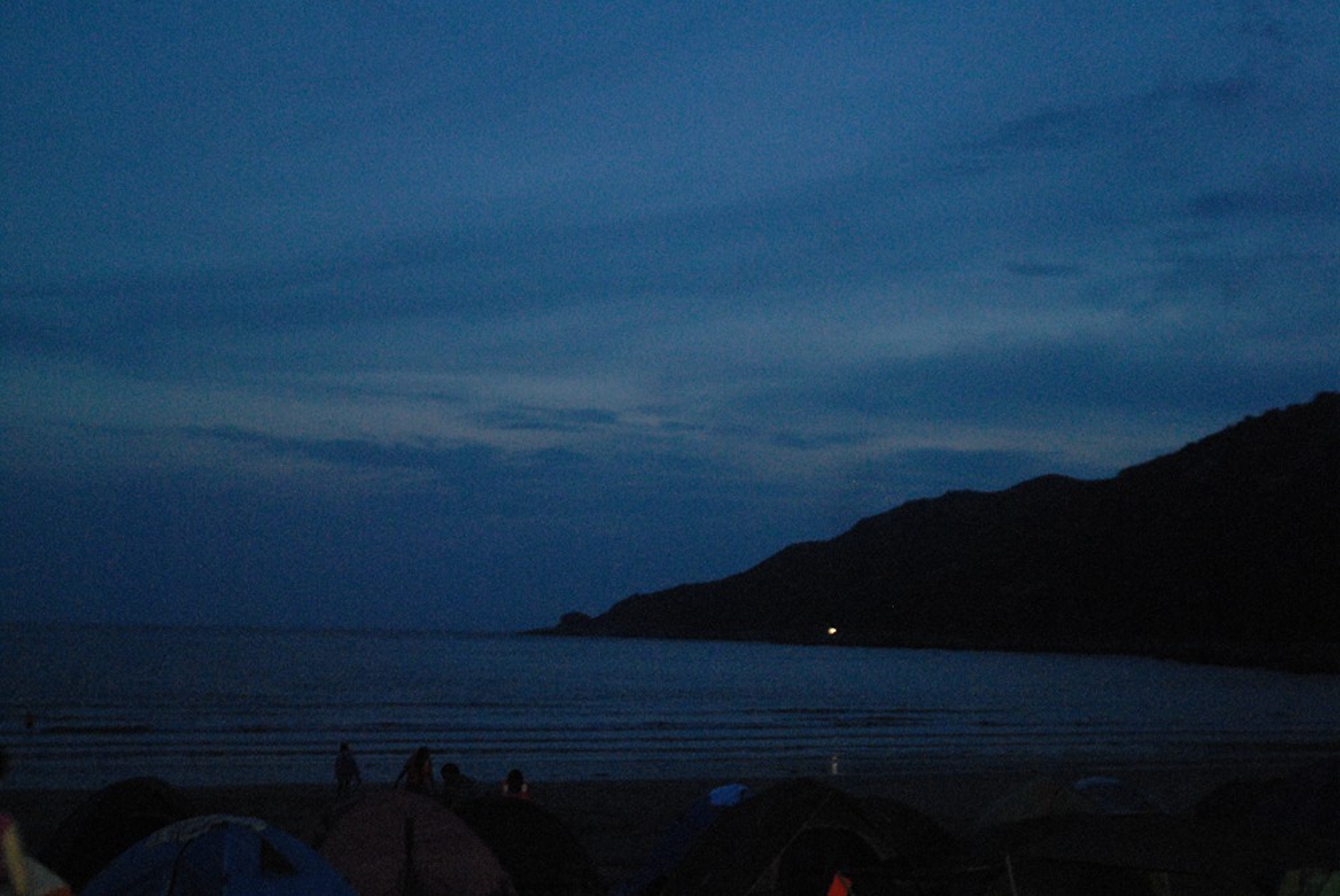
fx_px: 1956
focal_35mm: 52
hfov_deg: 37.8
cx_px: 670
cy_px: 448
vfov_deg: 25.8
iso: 1600
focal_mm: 35
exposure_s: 1/15
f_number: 4
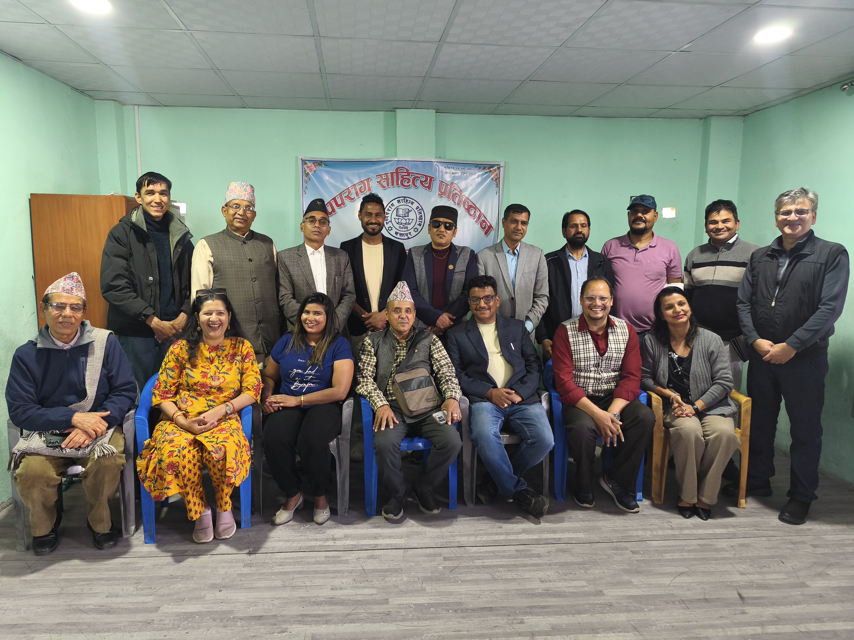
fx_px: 567
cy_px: 320
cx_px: 427
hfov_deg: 73.9
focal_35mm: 23
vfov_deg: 58.9
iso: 1000
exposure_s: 1/33.3
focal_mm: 6.14
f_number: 1.65
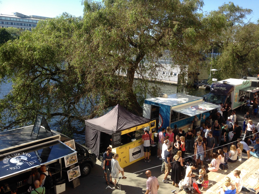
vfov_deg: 42.9
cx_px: 130
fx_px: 247
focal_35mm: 33
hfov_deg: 55.4
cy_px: 97
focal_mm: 4.12
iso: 50
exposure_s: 1/638
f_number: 2.4
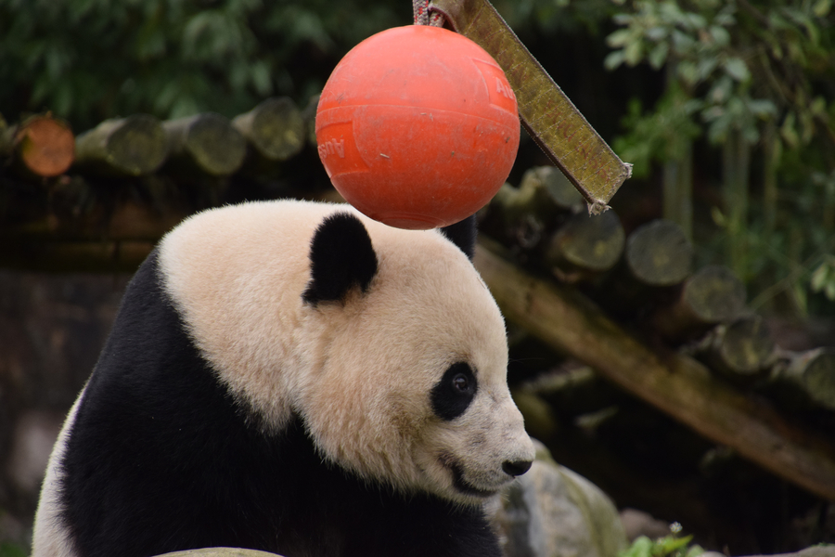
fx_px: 8697
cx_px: 418
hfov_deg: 5.5
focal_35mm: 375
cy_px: 278
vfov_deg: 3.7
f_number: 6.3
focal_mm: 250
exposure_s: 1/400
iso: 800
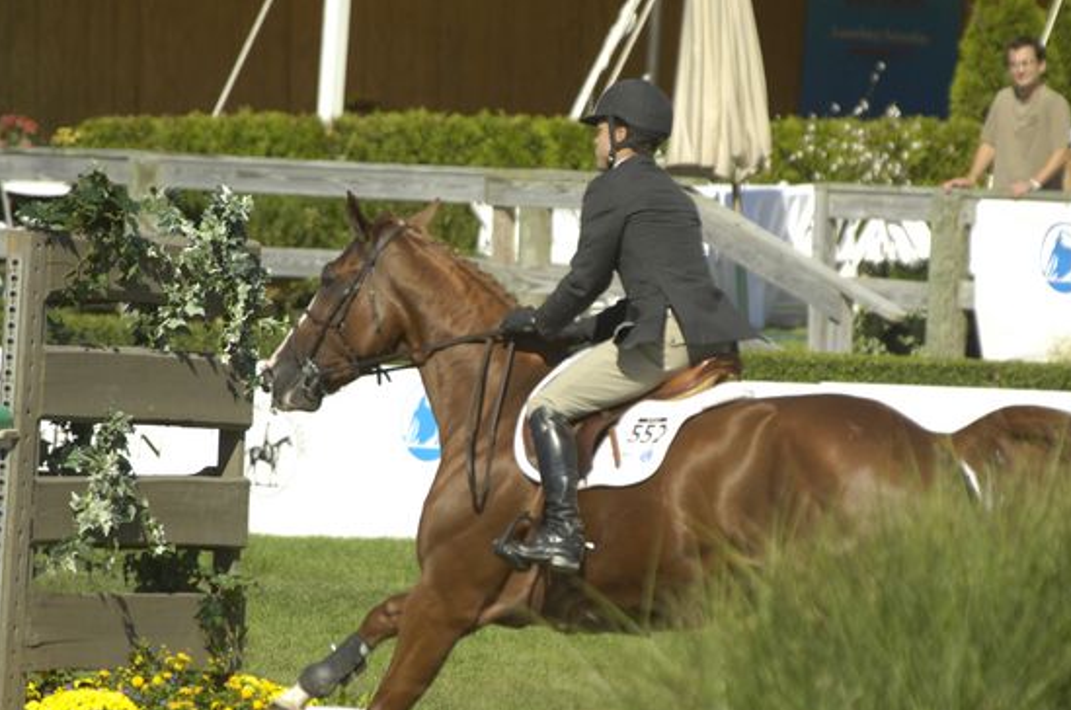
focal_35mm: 735
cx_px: 577
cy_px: 407
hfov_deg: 2.8
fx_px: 21828
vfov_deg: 1.9
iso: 320
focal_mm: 420
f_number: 7.1
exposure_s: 1/1000
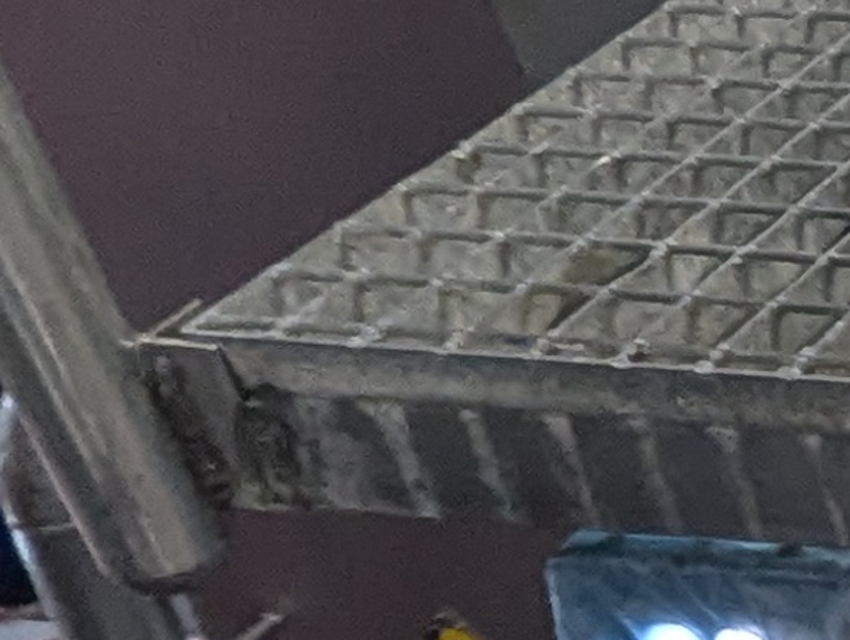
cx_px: 2346
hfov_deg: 12.5
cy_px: 368
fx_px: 2360
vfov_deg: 15.4
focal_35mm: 96
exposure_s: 1/50
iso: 366
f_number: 2.2
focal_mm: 1.95
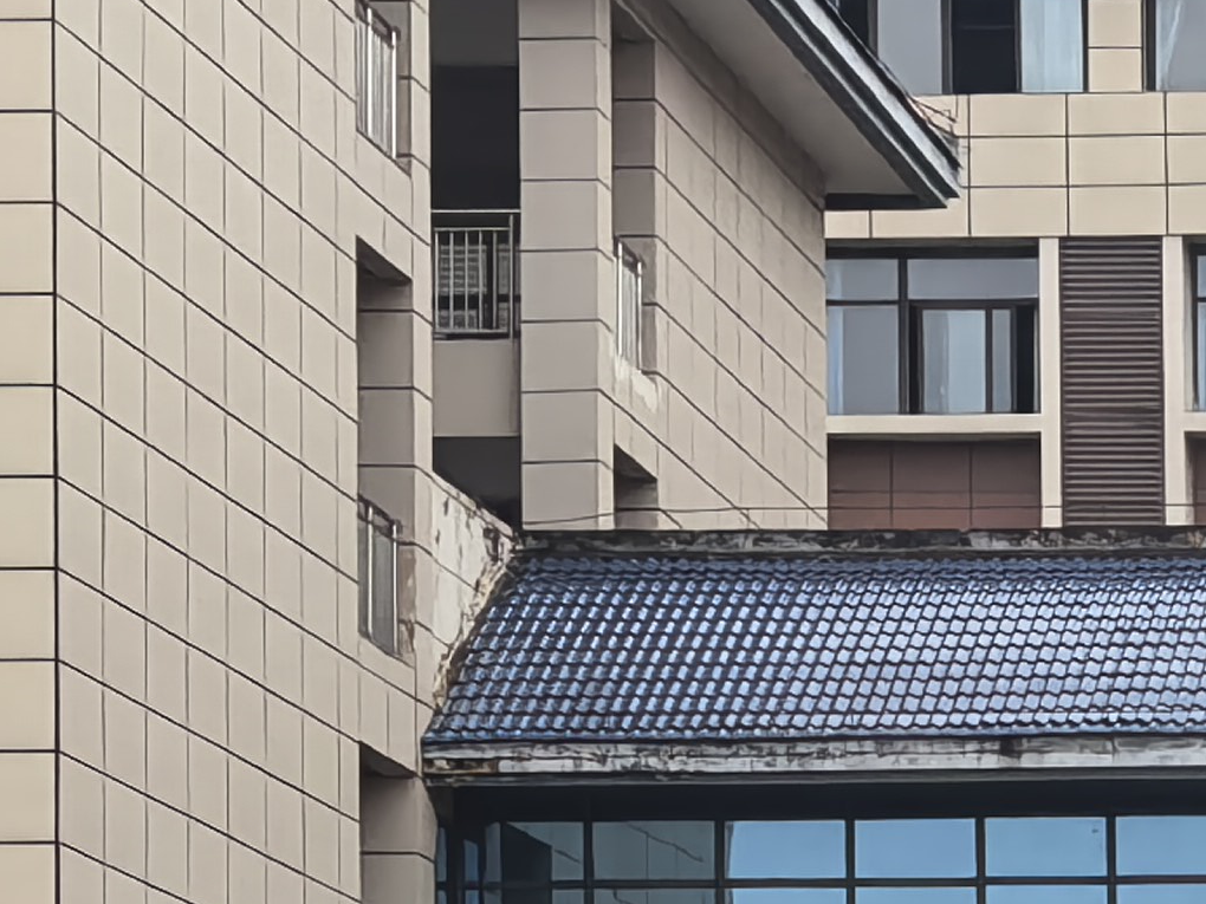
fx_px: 9232
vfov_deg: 5.5
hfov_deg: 7.3
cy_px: 1539
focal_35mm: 265
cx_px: 2191
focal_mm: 8.5
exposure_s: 1/2833
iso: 125
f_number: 2
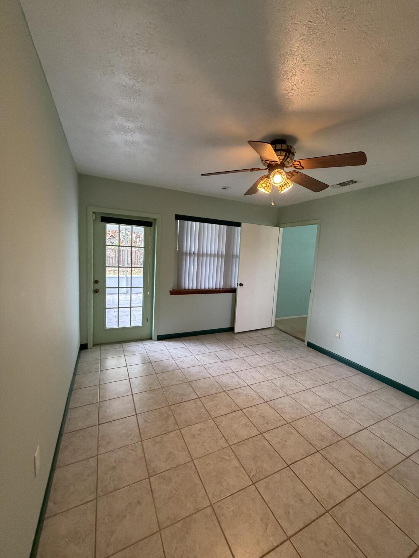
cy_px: 279
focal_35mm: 14
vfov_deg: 102.1
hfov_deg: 85.7
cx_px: 210
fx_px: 226
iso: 320
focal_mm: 2.22
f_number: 2.2
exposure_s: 1/60
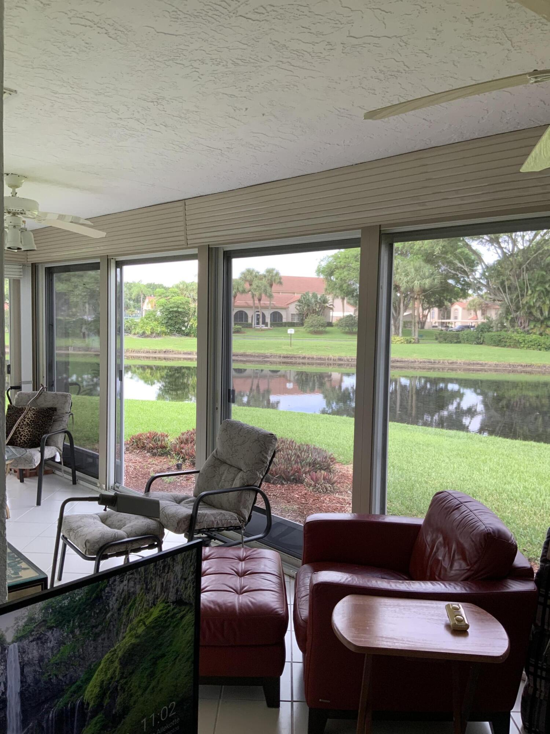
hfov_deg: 48.2
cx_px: 275
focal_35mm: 29
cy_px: 367
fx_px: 614
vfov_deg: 61.7
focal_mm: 3
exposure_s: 1/120
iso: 40
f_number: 1.8
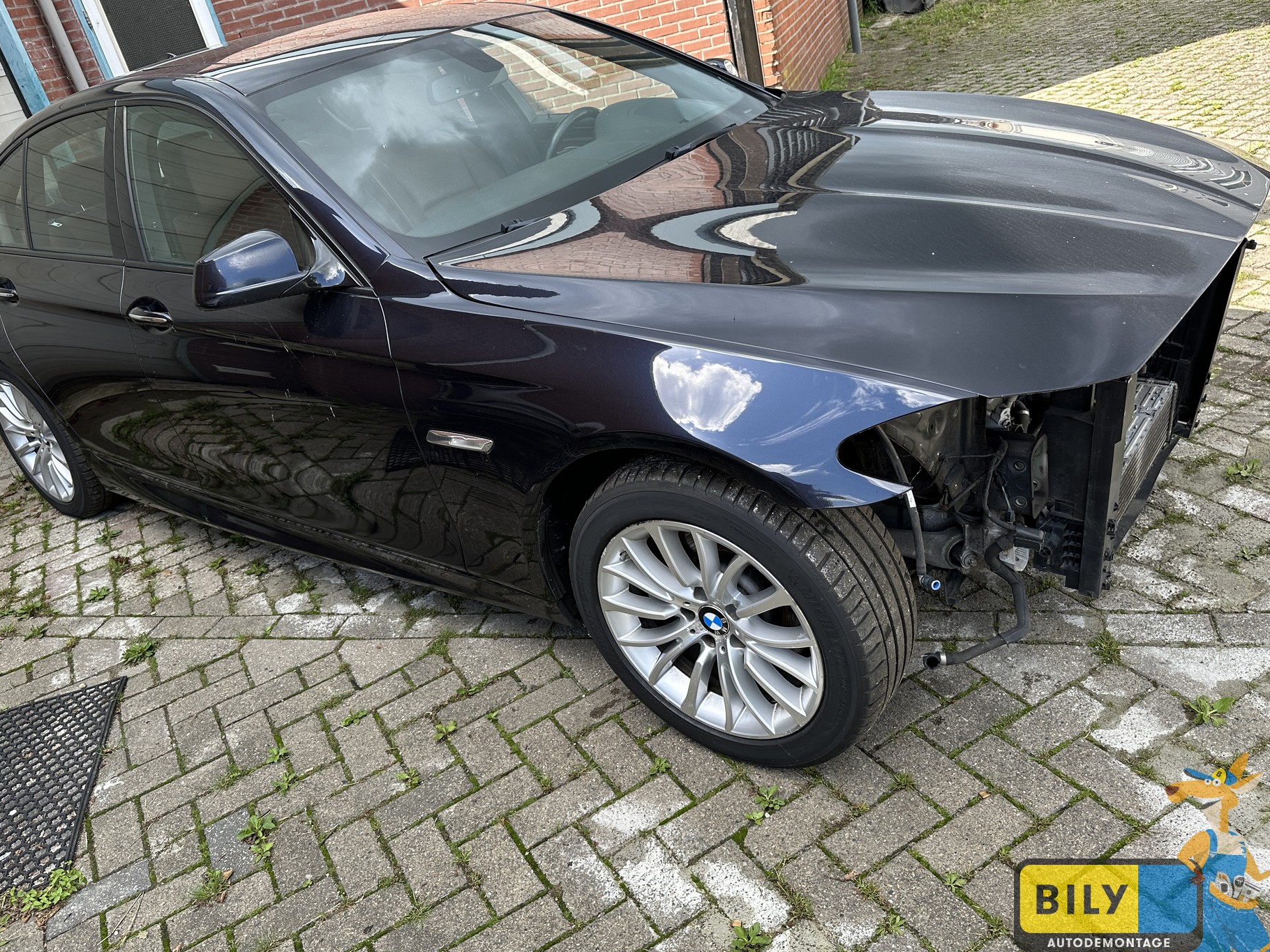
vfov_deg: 51.4
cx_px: 619
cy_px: 476
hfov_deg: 65.3
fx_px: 991
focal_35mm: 27
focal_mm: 6.86
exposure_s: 1/634
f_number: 1.78
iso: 80
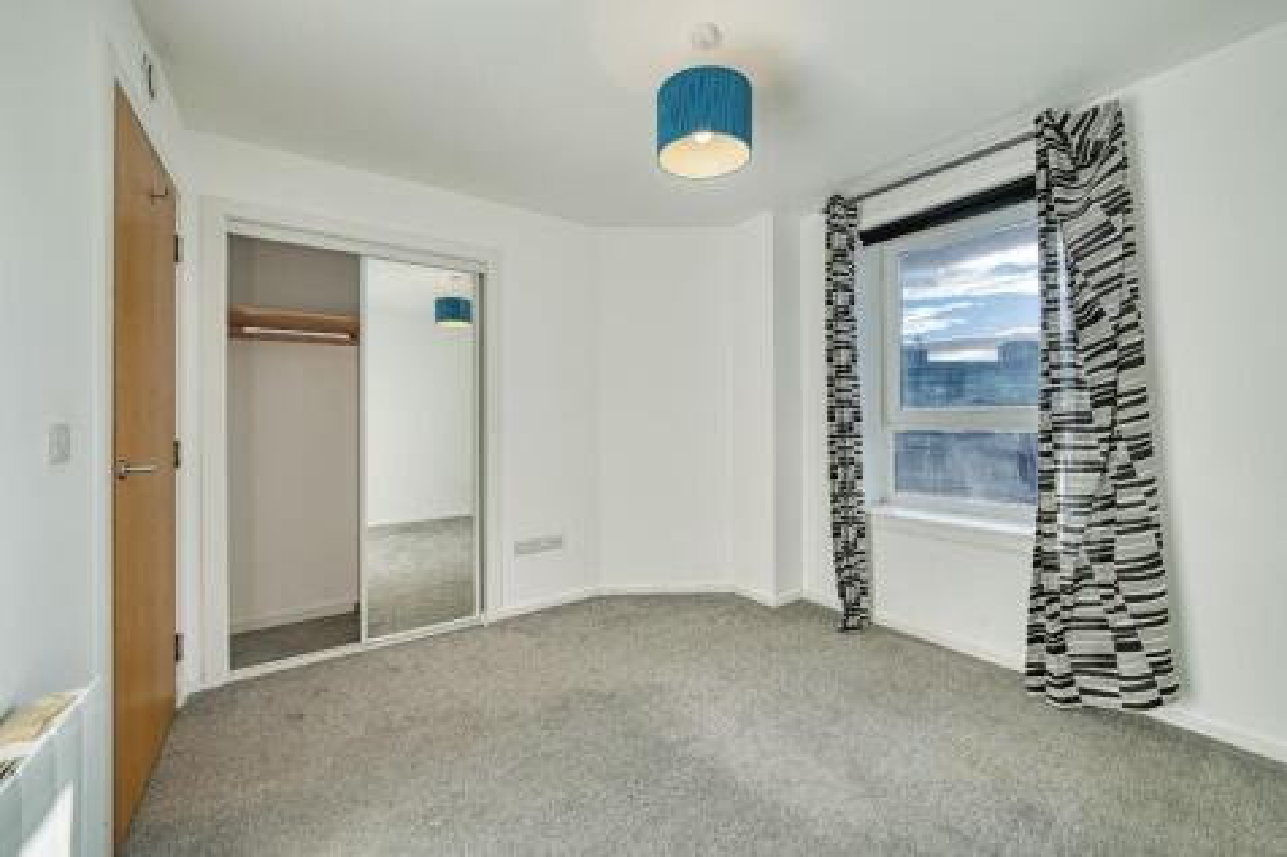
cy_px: 428
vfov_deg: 81.2
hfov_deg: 104.3
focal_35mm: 14
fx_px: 500
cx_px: 644
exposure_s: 1/125
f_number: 5.6
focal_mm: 14
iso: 100
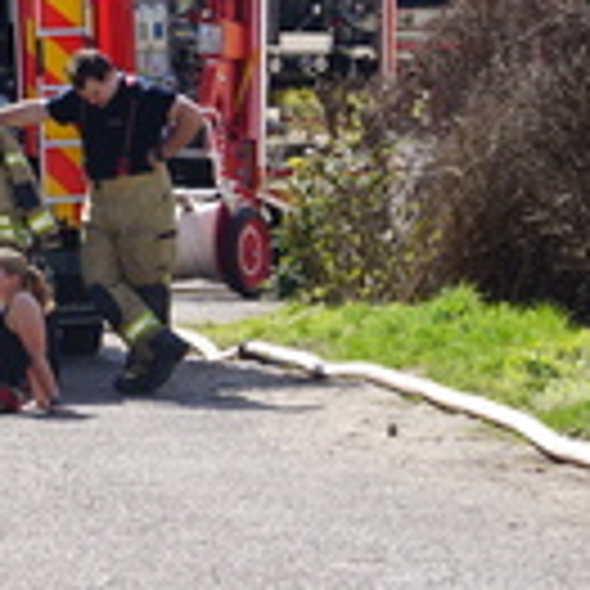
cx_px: -81
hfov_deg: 5.0
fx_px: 6768
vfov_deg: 5.0
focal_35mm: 351
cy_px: 34
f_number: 6.3
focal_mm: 90
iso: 100
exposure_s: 1/160
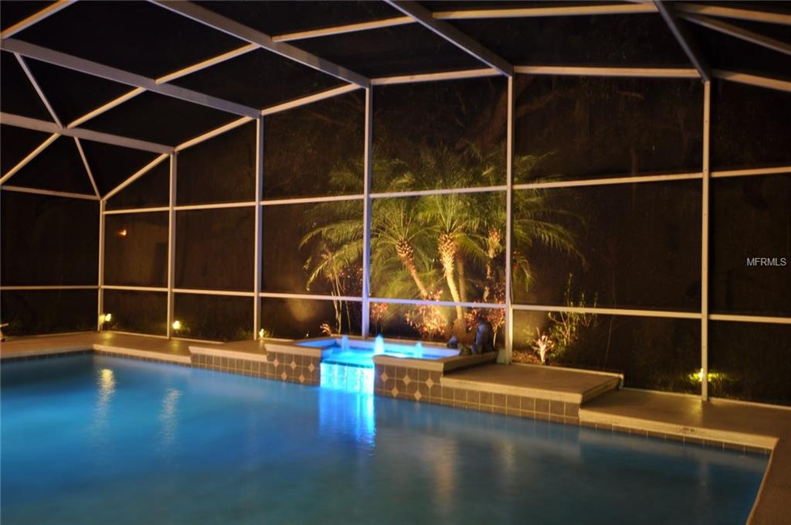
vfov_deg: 43.5
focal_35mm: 30
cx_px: 396
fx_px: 658
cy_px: 262
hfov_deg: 62.0
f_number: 7.1
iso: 200
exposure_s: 10
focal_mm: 20
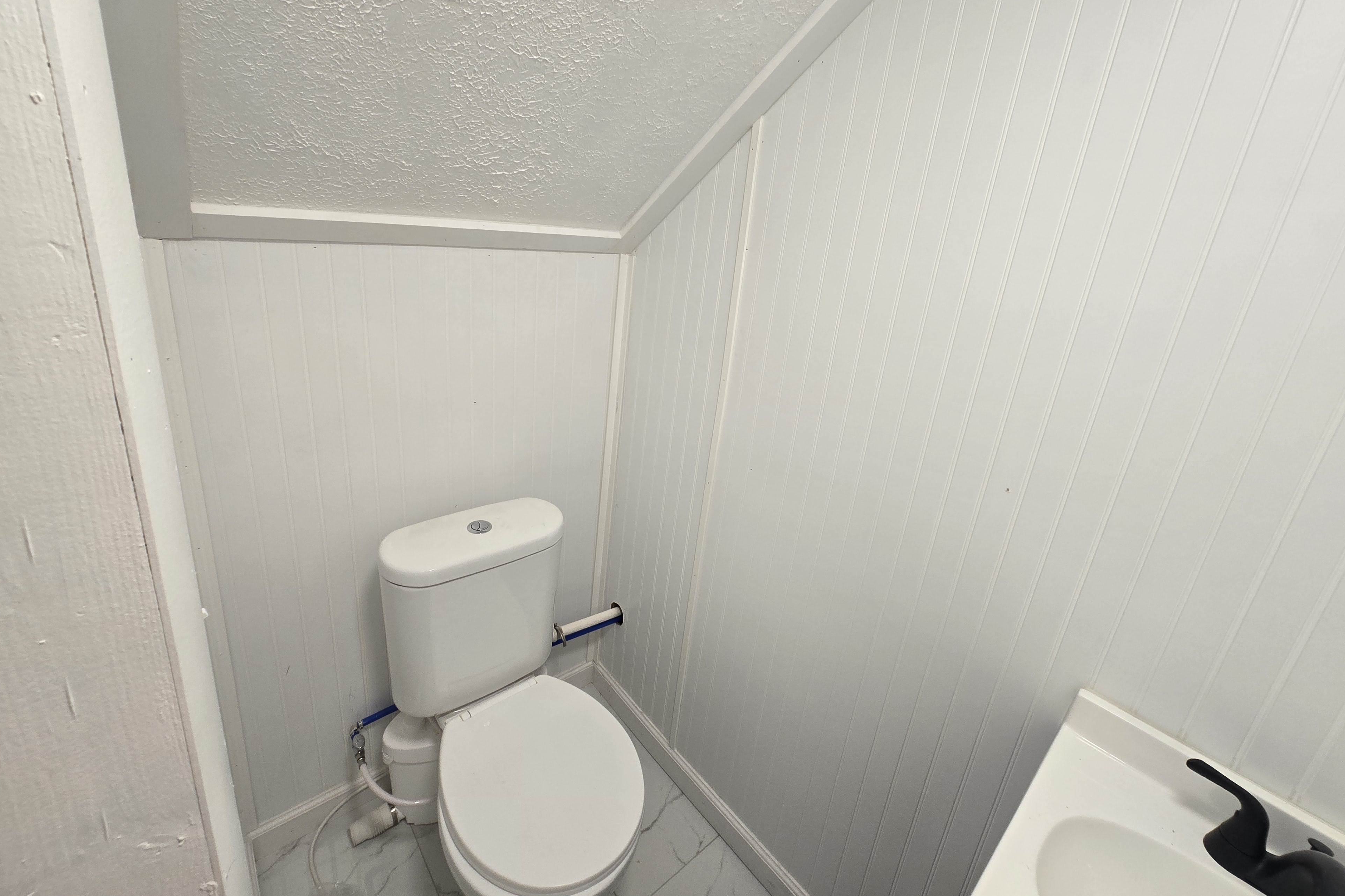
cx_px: 691
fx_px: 523
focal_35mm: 14
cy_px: 404
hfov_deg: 104.2
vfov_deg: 81.0
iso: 80
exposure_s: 1/60
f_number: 2.2
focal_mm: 2.2
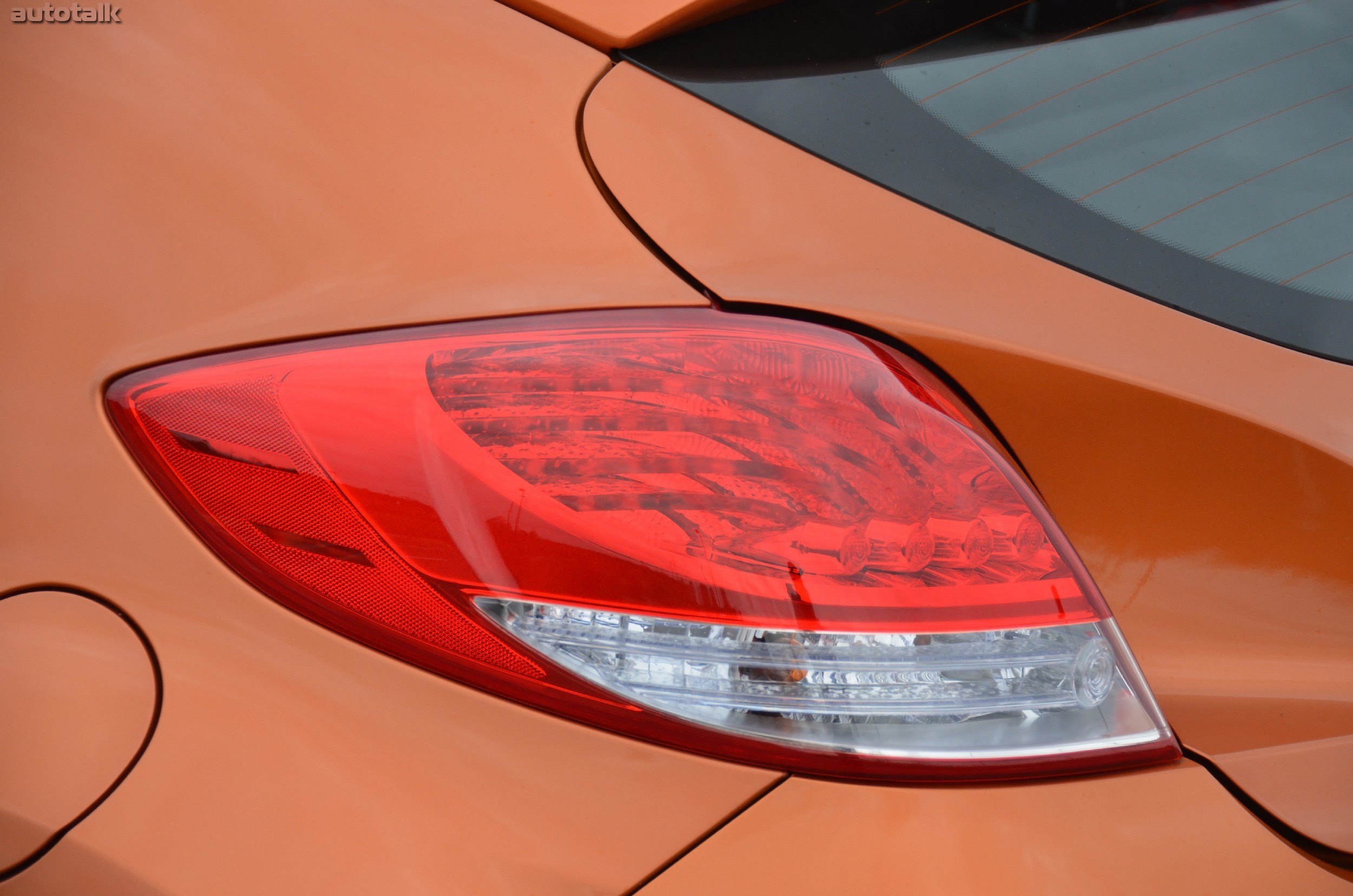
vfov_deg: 11.1
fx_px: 4613
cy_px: 448
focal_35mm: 123
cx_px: 676
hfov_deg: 16.7
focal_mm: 82
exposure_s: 1/800
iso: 800
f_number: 5
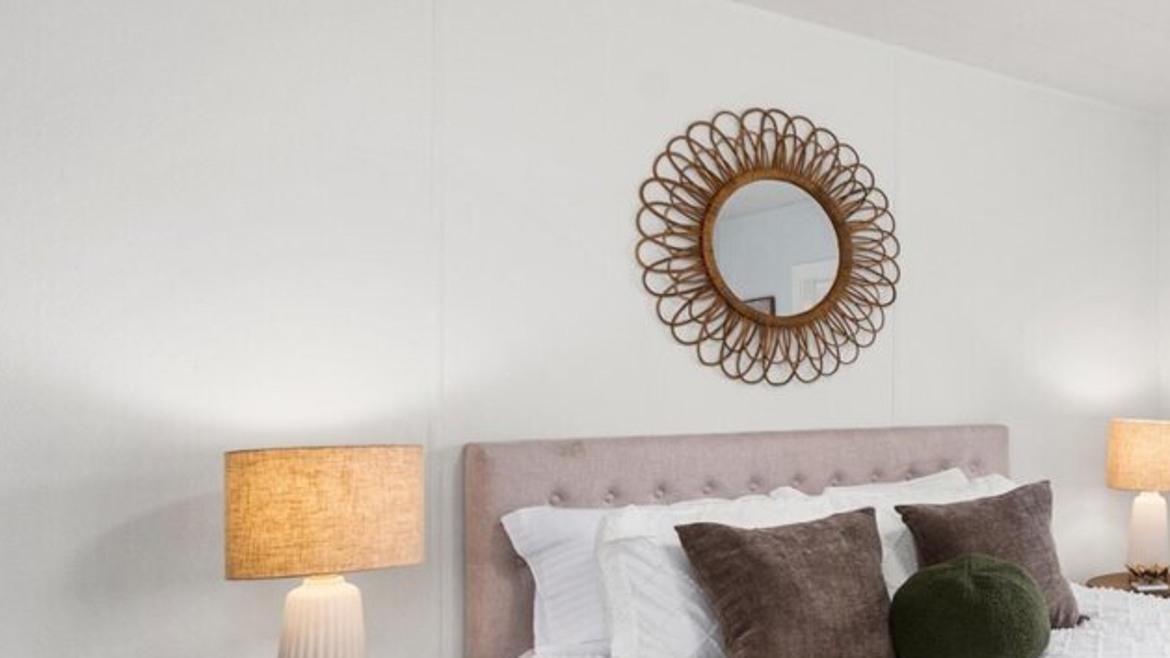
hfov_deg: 44.0
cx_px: 1276
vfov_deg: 33.5
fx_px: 1086
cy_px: 421
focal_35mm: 35
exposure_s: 1/80
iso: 80
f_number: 7.1
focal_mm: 15
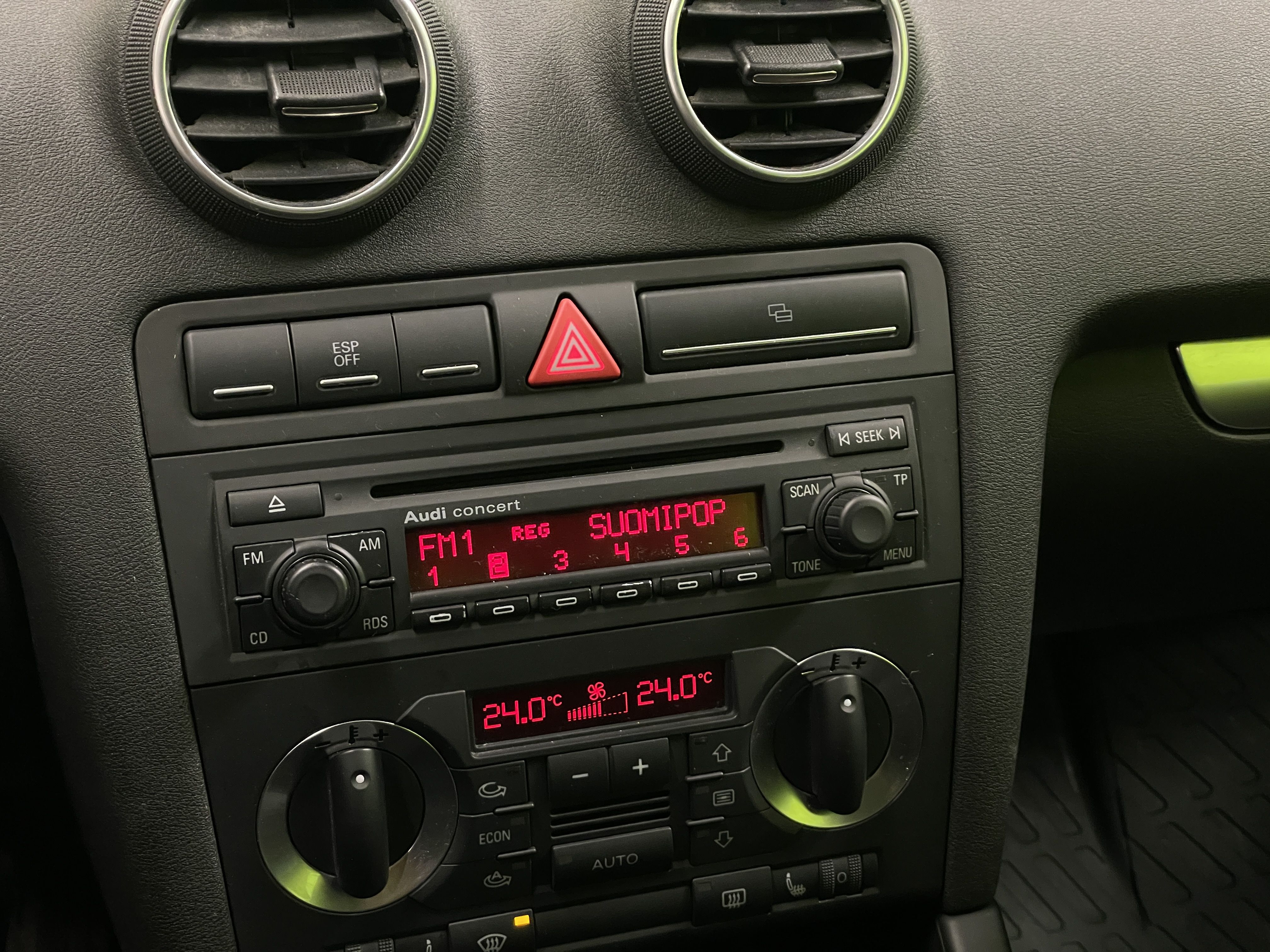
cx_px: 635
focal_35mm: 52
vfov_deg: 28.0
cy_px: 476
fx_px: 1908
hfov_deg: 36.8
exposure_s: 1/50
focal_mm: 6
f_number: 2
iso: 500
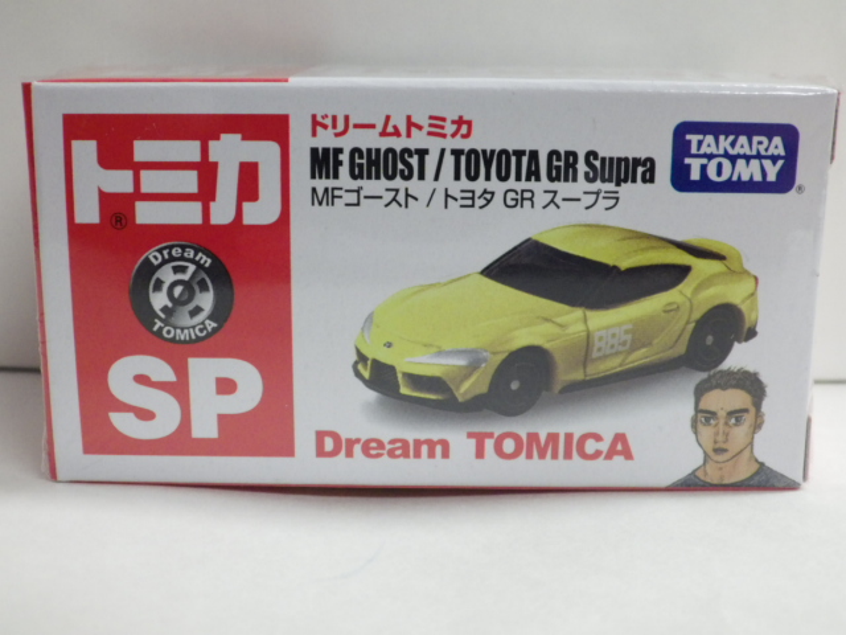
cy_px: 318
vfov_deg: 29.1
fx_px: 1222
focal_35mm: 50
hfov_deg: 38.2
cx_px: 423
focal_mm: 9
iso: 640
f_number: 3.8
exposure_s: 1/60
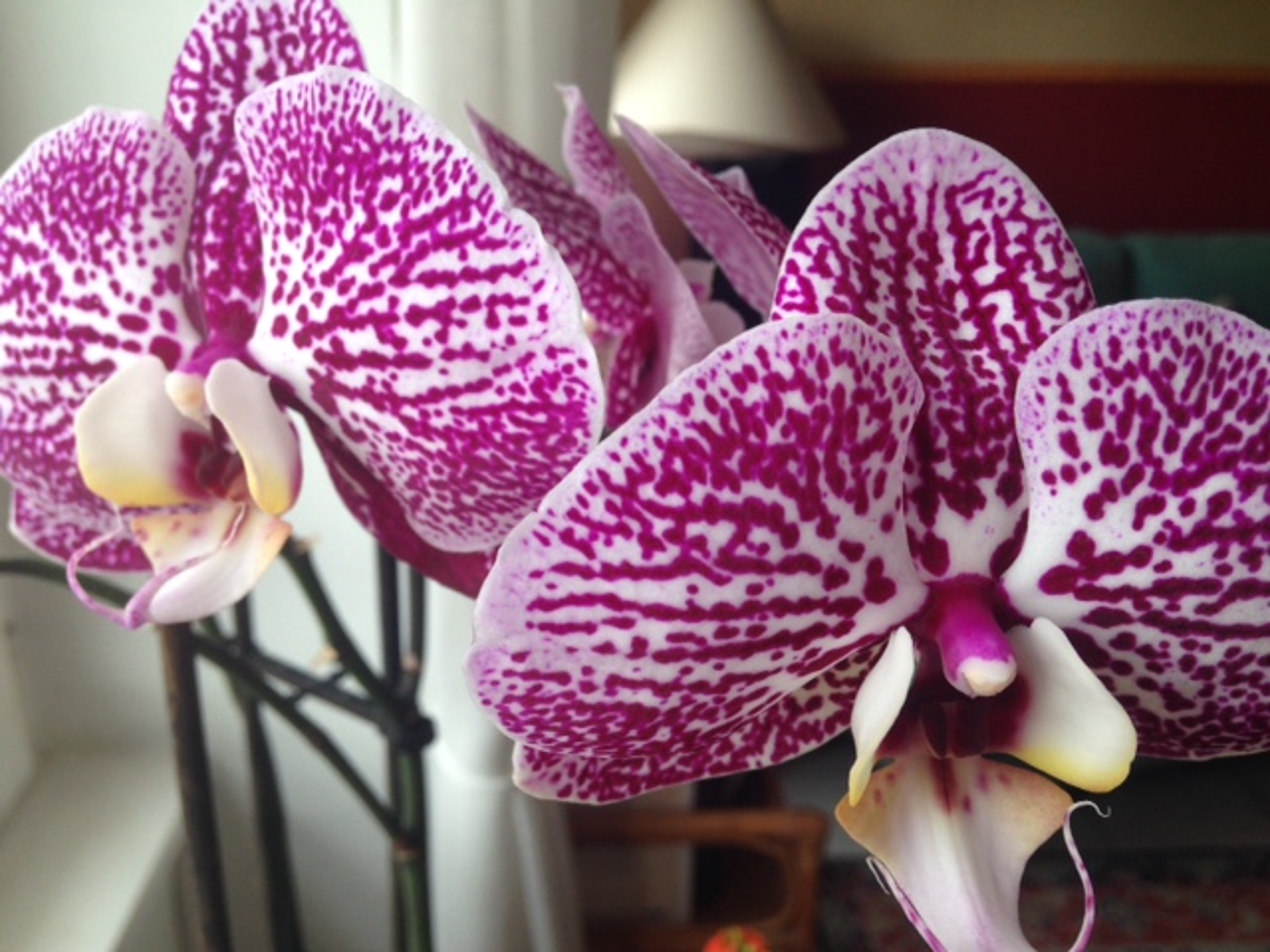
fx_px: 1211
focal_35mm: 33
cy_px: 476
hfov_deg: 55.4
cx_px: 635
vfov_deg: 42.9
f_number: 2.4
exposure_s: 1/30
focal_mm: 4.12
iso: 50
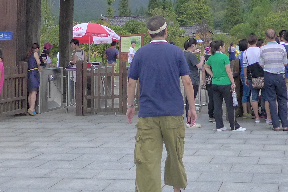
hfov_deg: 26.1
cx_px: 195
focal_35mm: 77
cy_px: -54
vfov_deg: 16.8
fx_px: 616
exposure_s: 1/500
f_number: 1.5
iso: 400
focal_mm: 5.9
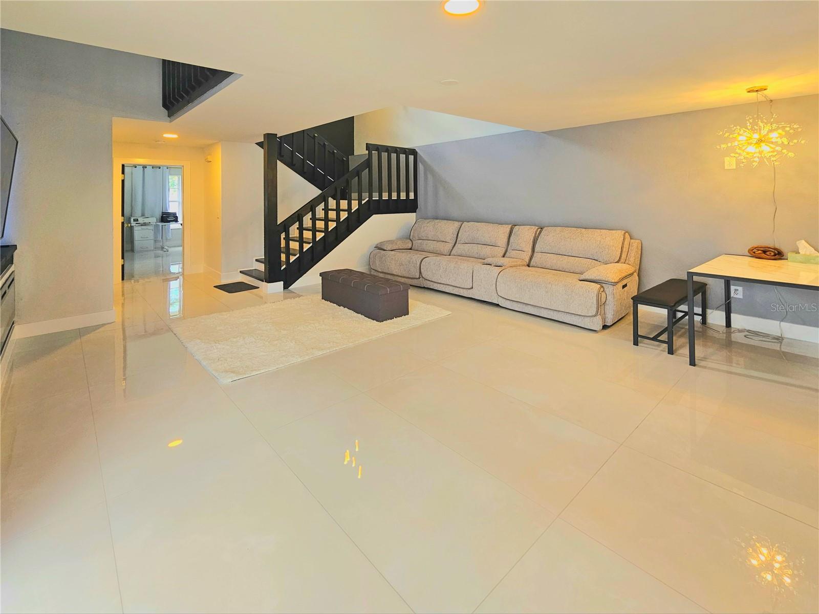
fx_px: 308
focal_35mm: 13
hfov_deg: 106.2
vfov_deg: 89.9
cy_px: 307
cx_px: 410
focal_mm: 2.2
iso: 125
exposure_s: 1/60.2
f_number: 2.2
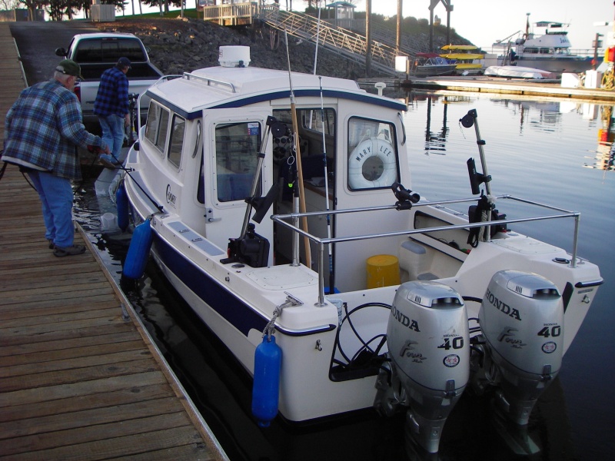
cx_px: 308
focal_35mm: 38
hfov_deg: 49.0
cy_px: 230
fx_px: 675
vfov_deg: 37.7
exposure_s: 1/160
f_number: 3.3
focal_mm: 6.3
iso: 50
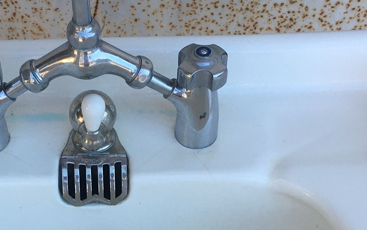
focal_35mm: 83
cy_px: 287
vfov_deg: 15.1
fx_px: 830
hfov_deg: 24.8
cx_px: 124
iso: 25
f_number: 2.2
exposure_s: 1/295
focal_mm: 4.15
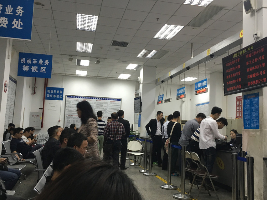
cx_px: 124
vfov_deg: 41.8
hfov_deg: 53.9
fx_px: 262
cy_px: 102
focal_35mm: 34
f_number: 2.2
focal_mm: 4.15
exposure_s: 1/33
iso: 125
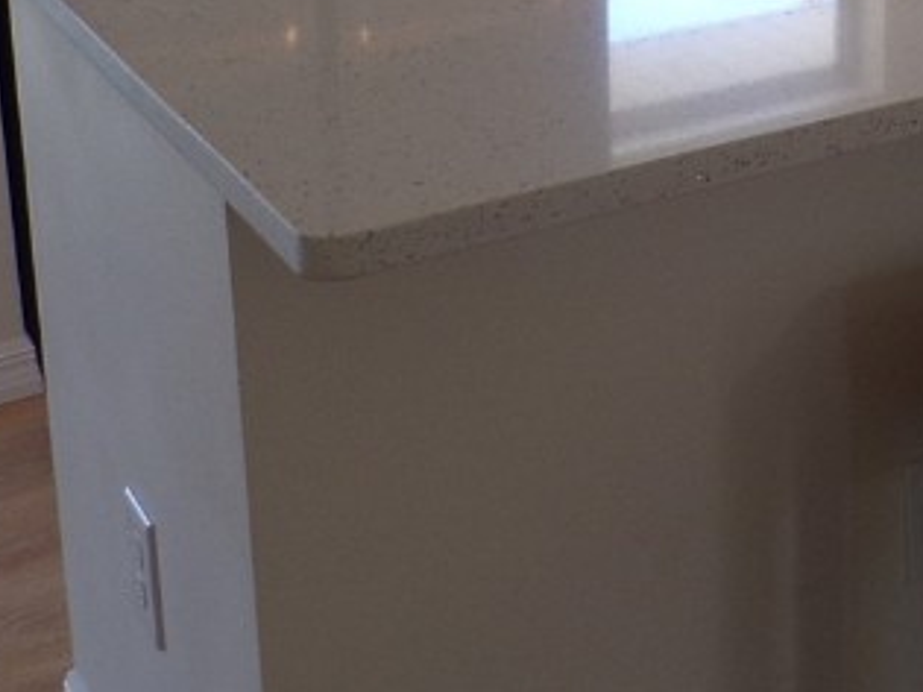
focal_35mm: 78
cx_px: 1081
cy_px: -217
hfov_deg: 23.1
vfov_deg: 17.6
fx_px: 2079
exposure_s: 1/85
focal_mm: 4.3
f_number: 3
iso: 80
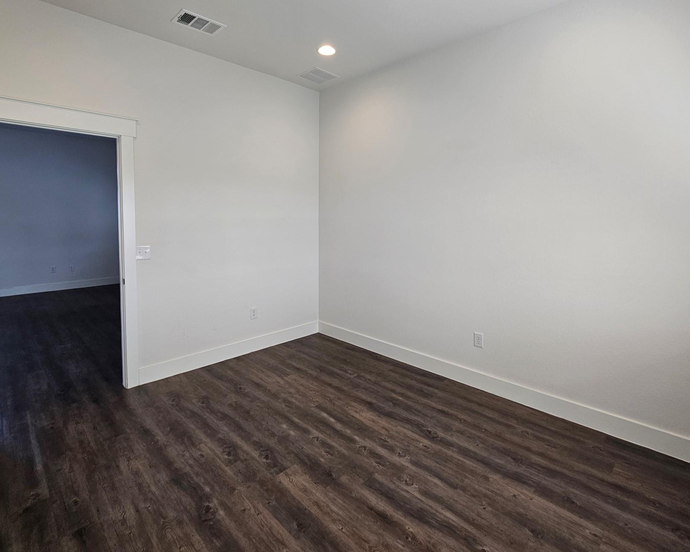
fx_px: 327
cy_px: 232
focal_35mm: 16
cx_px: 351
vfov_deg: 79.8
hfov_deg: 93.1
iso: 64
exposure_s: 1/60
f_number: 2.2
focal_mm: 2.2
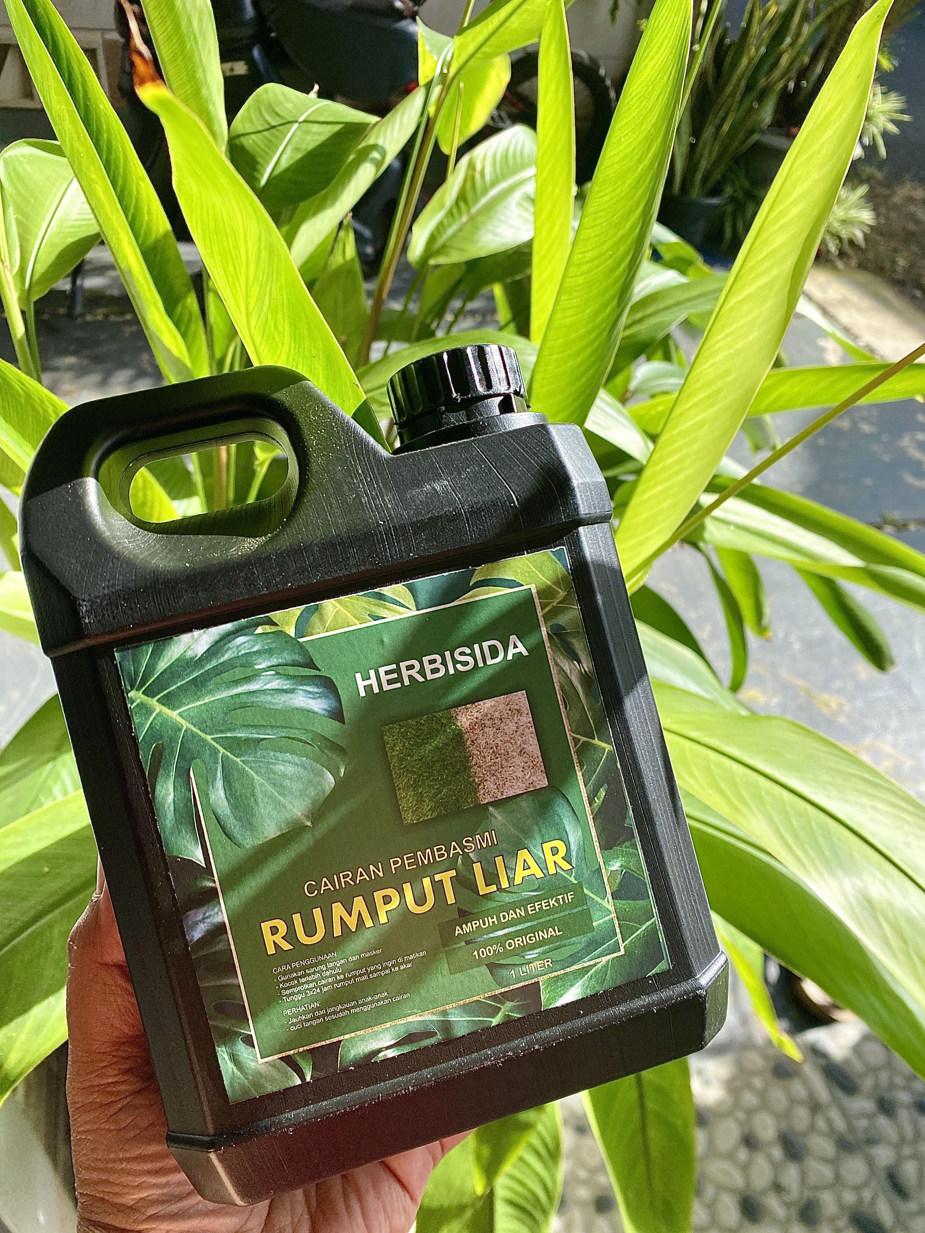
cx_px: 462
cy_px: 616
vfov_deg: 67.3
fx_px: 926
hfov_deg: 53.1
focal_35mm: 26
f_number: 1.8
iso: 32
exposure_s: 1/905
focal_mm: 4.25
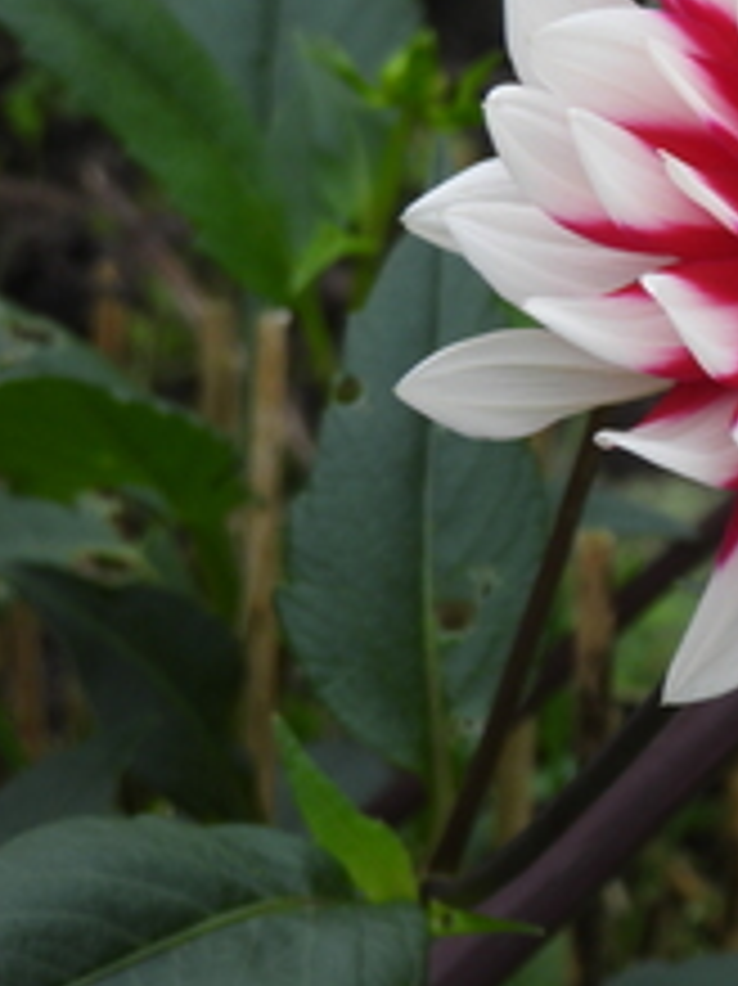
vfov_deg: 3.6
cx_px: 1004
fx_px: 15564
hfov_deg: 2.7
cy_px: 232
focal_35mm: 547
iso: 100
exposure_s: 1/200
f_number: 4.5
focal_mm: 46.4
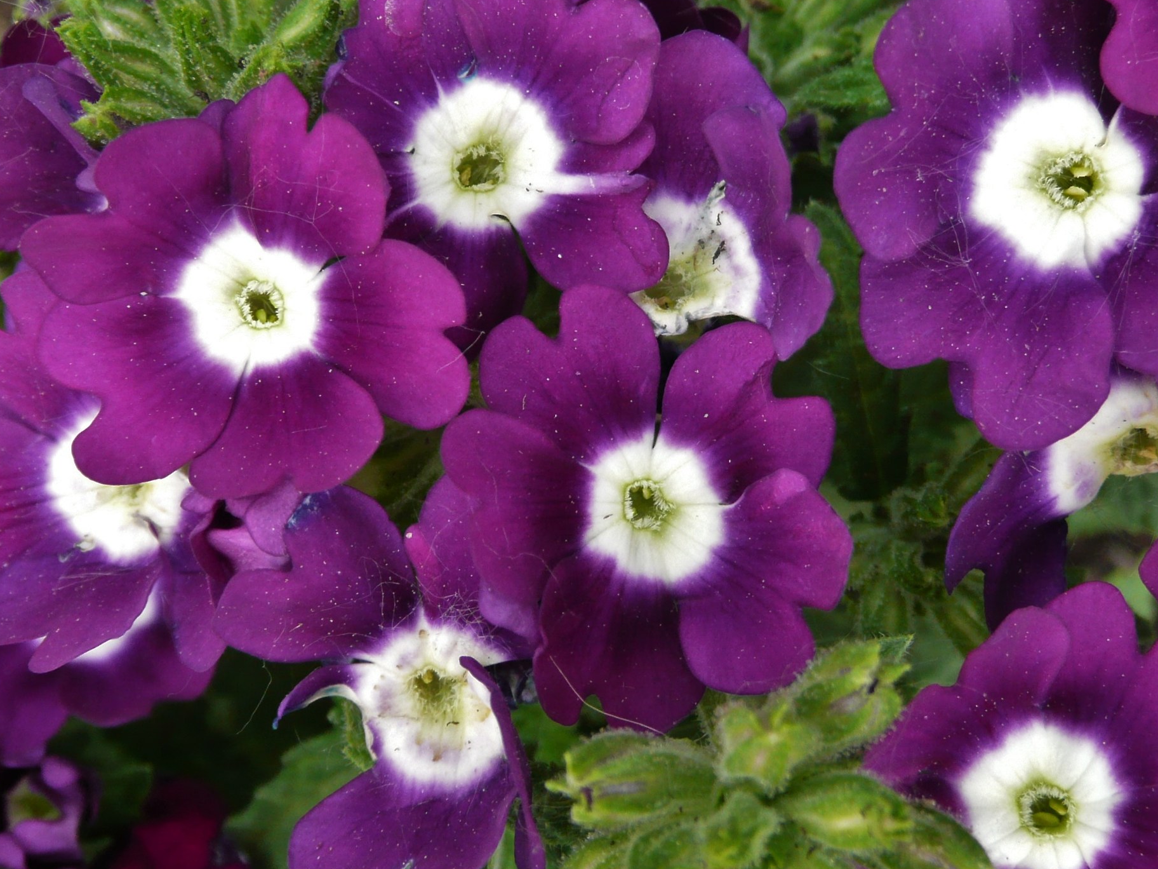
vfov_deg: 29.0
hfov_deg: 38.2
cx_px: 620
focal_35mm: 50
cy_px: 349
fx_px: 1673
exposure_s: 1/200
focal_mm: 6.2
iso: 200
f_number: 3.8
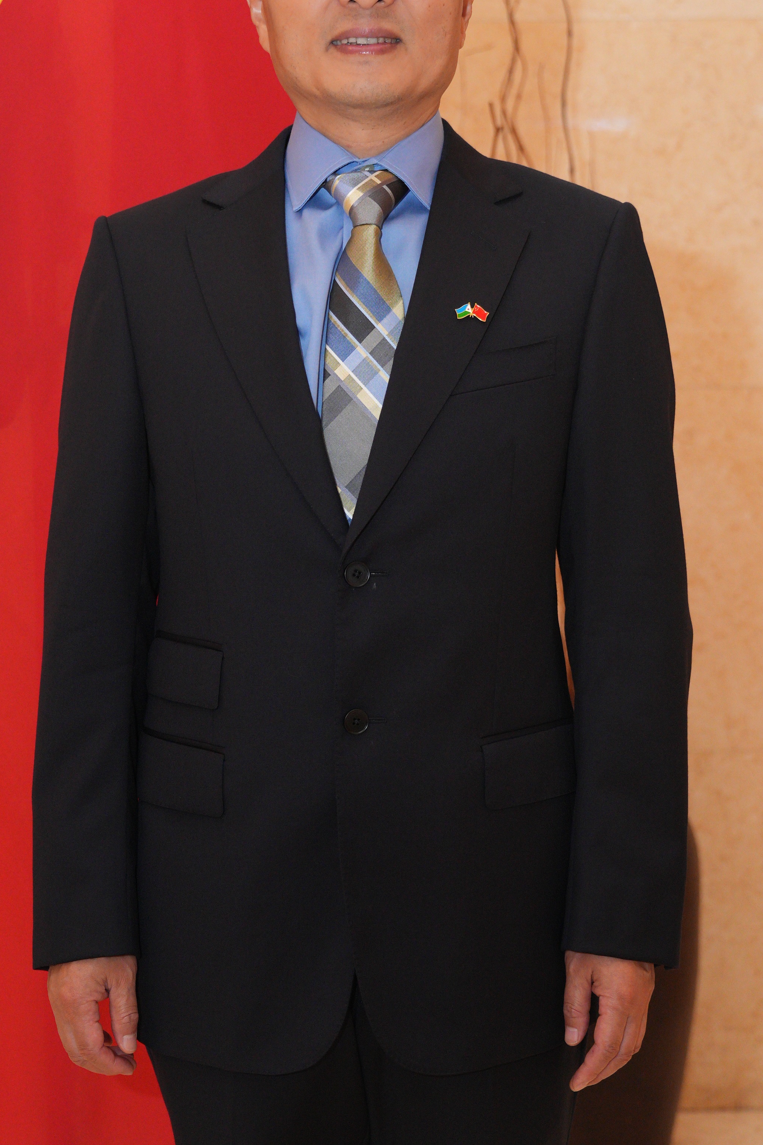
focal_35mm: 77
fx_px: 2448
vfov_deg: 26.3
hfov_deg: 17.7
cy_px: 466
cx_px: 306
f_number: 4
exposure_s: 1/100
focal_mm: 50
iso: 2500
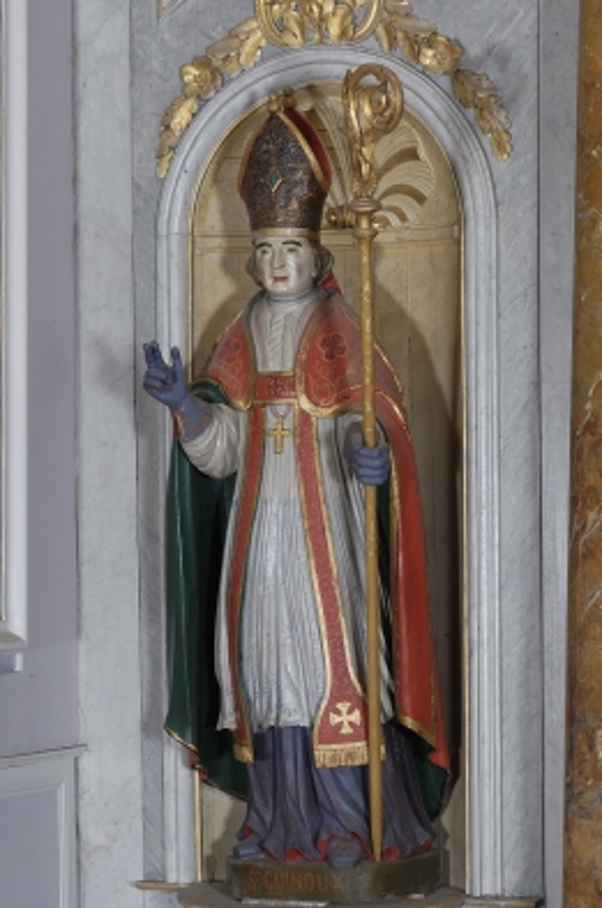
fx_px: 3048
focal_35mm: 121
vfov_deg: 17.0
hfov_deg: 11.3
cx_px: 298
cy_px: 472
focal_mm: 62
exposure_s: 1/40
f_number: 13
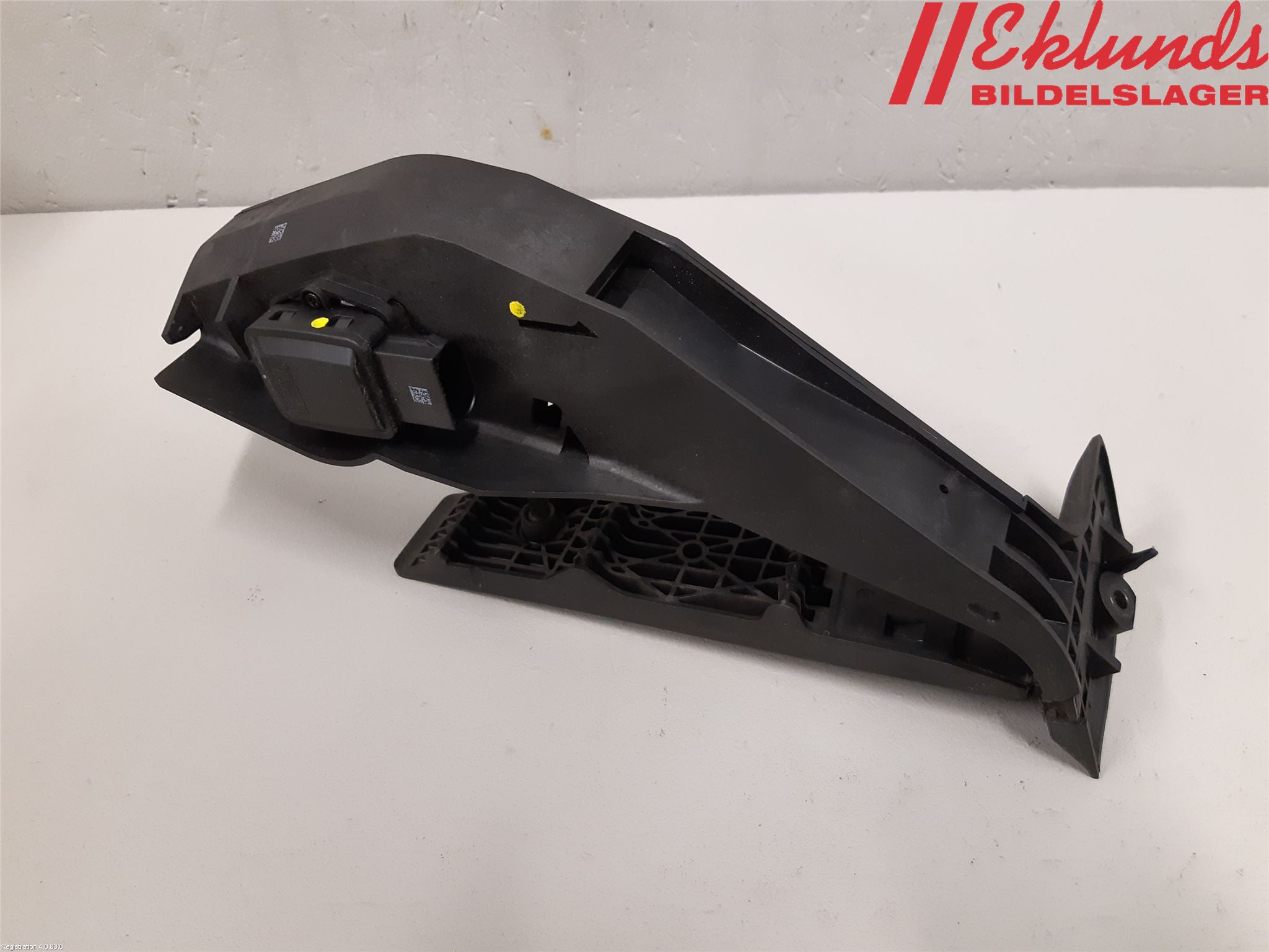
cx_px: 634
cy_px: 476
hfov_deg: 67.3
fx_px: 953
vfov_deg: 53.1
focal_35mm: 26
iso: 250
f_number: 1.7
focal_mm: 3.93
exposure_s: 1/50
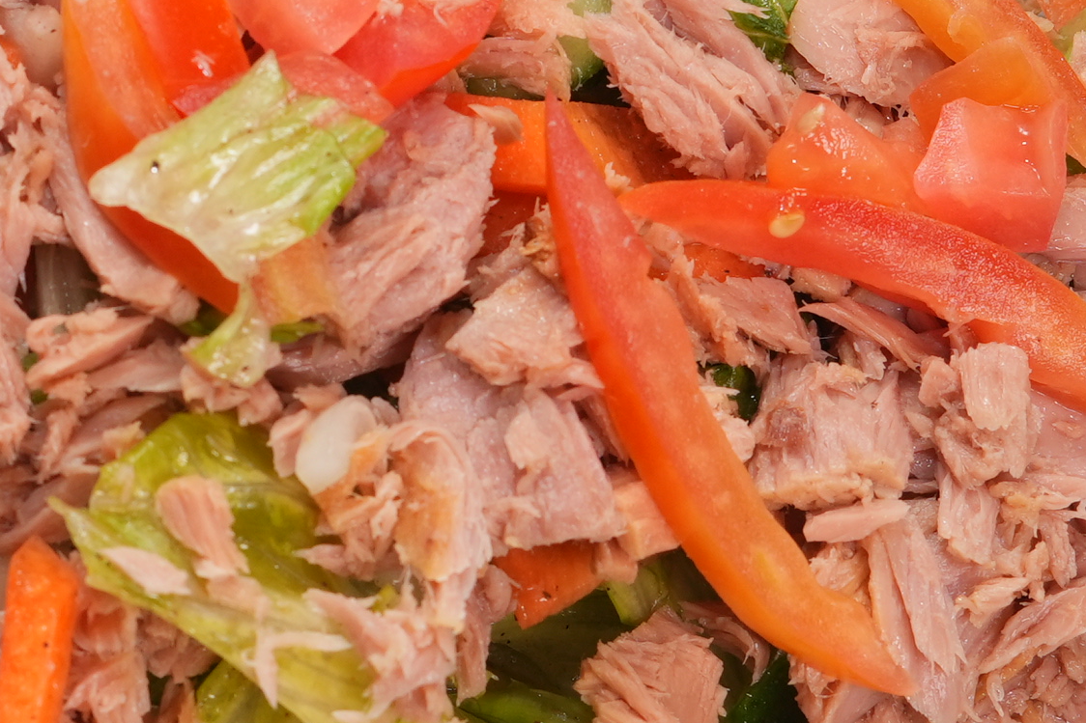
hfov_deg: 10.0
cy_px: 212
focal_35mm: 205
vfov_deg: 6.7
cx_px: -8
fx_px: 6183
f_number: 8
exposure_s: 1/100
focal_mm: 50
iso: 320
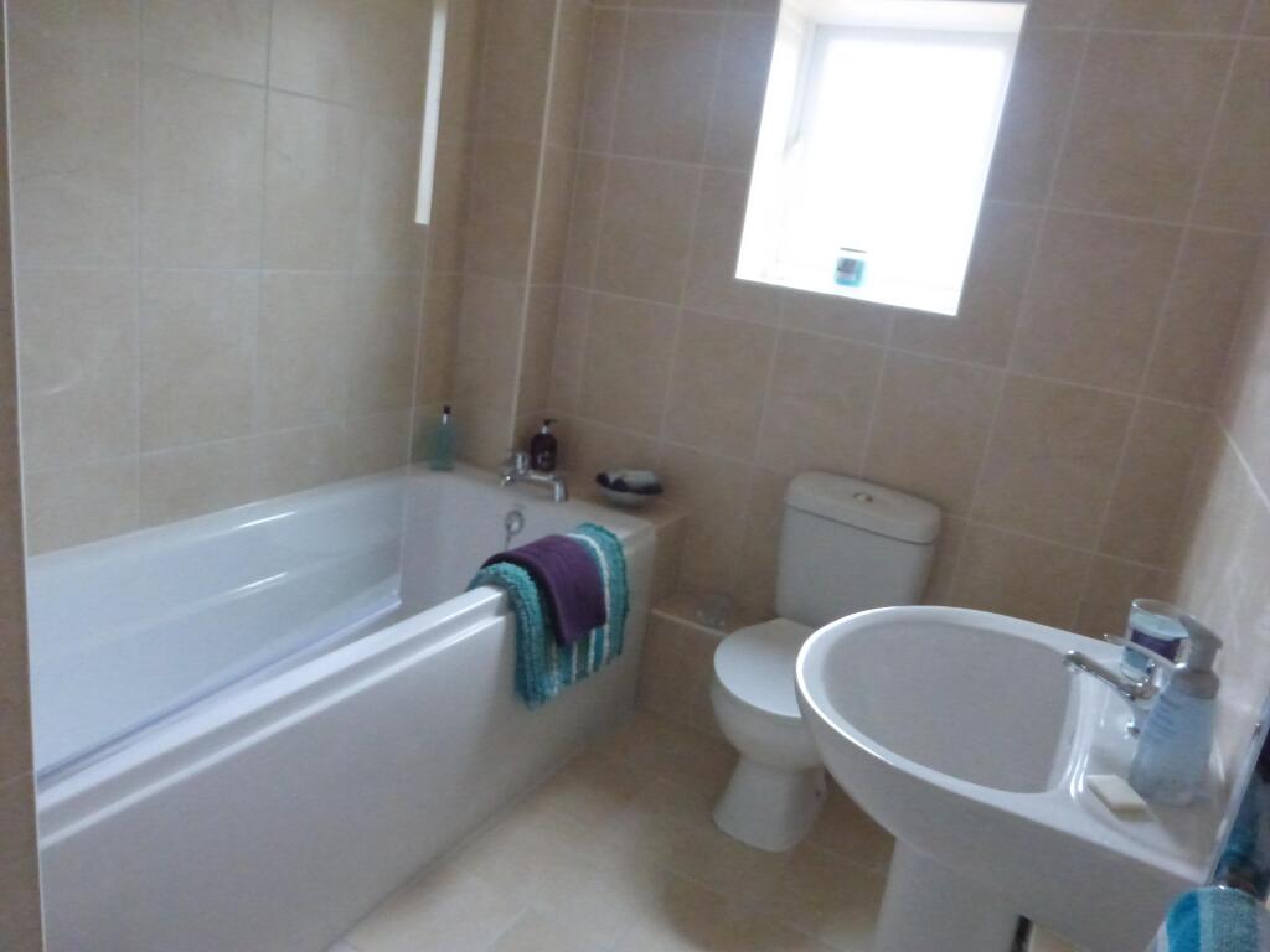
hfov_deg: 69.4
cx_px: 635
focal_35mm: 25
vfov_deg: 54.9
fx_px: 917
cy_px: 476
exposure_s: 1/40
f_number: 3.3
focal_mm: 4.3
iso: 1600
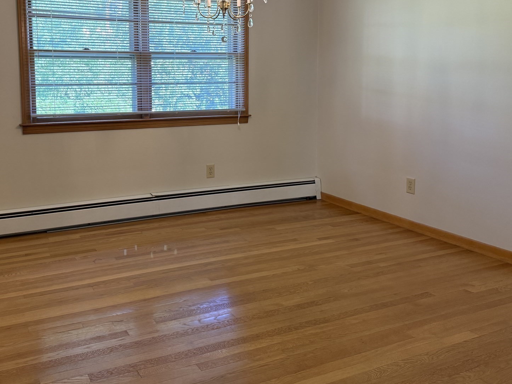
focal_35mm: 34
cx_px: 193
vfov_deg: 41.2
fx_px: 503
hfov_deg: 53.4
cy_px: 123
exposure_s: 1/120
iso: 160
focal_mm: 6.76
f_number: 1.78
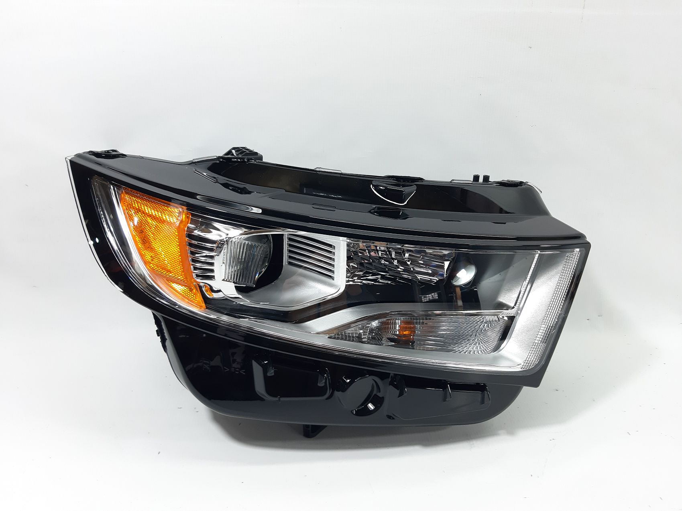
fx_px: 532
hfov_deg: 65.3
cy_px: 256
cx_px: 341
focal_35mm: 27
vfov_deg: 51.3
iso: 80
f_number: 1.7
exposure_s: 1/50
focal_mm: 3.93
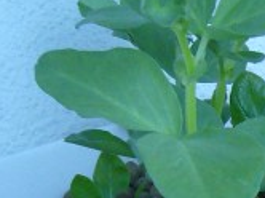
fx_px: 1475
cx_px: 548
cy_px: 217
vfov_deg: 7.6
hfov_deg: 9.5
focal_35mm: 193
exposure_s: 1/200
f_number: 3
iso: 200
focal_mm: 6.6
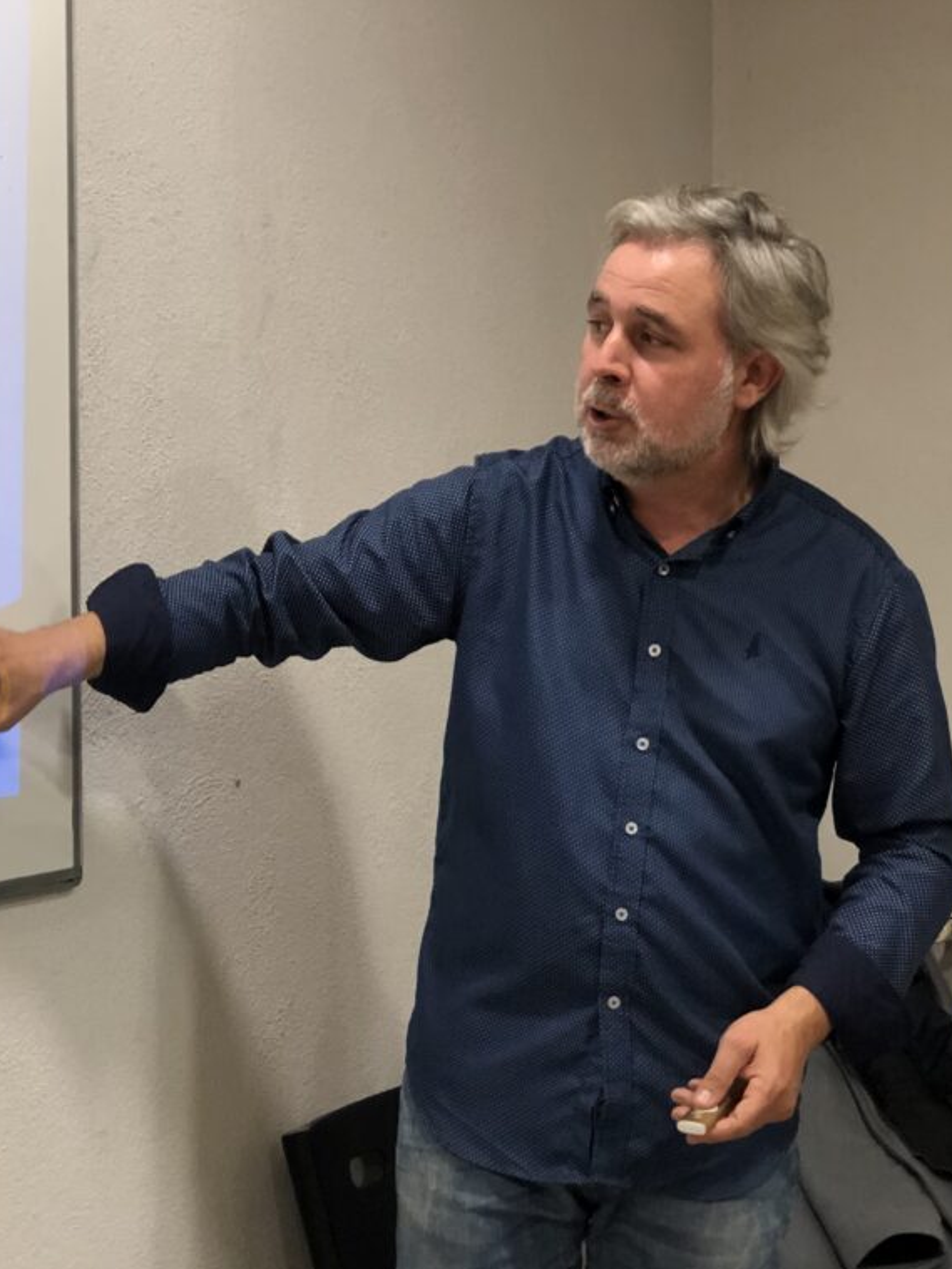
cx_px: 196
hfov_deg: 19.0
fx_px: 2822
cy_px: 638
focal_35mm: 77
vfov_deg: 25.3
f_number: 2.8
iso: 200
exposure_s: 1/33
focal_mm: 6.6
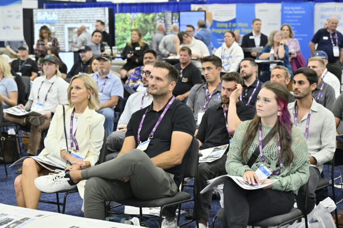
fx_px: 695
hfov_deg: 27.7
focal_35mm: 73
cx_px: 172
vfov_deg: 18.7
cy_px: 114
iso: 800
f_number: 4
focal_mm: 73
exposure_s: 1/400
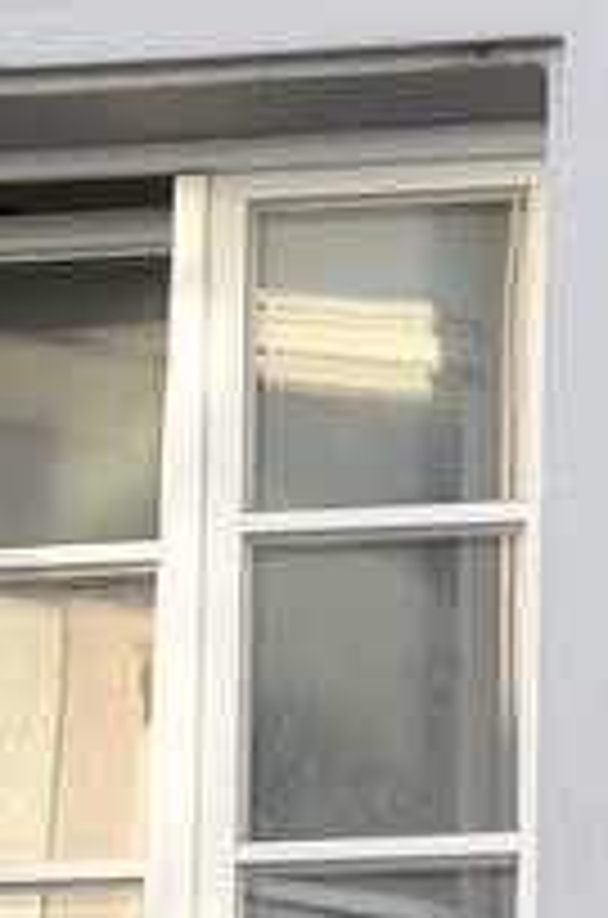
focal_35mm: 330
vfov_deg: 5.8
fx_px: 8402
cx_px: 1711
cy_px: 2912
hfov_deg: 4.0
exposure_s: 1/100
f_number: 4.5
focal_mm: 42
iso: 200
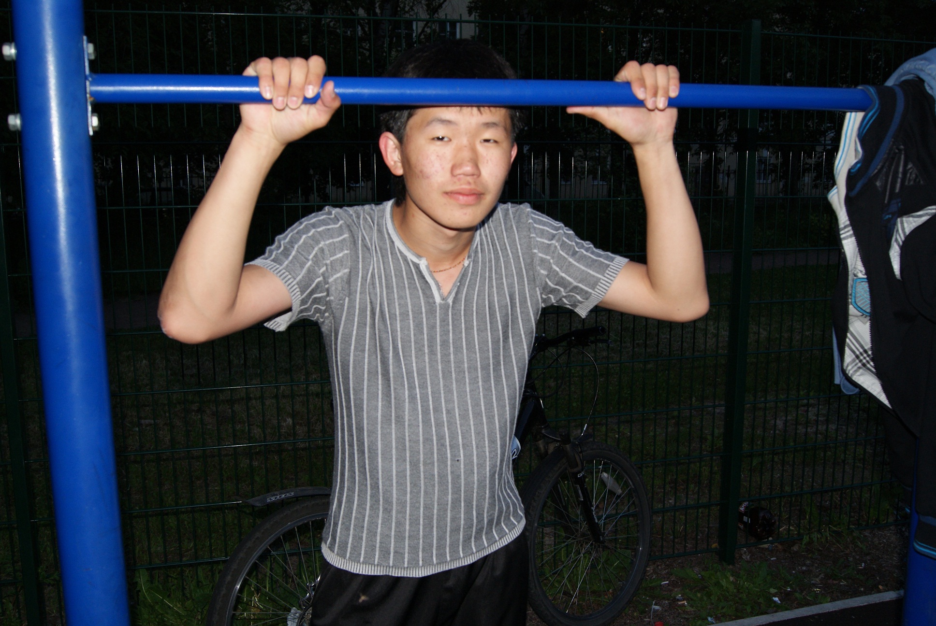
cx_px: 468
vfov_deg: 40.1
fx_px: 859
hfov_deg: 57.2
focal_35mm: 33
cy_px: 313
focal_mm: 22
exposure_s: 1/60
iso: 400
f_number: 5.6
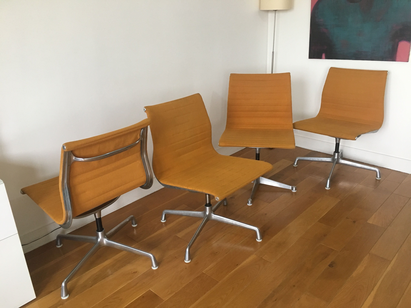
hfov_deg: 61.7
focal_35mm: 29
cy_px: 154
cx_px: 206
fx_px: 344
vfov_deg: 48.2
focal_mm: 4.15
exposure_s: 1/33
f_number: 2.2
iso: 200
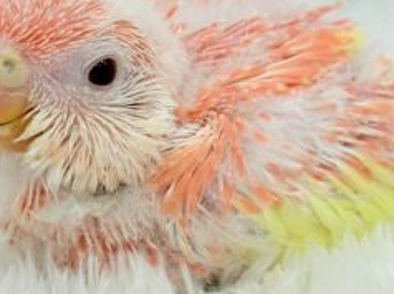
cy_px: 101
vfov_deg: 10.6
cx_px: 169
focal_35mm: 140
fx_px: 1592
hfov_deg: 14.1
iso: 50
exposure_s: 1/100
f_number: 1.6
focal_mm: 5.96
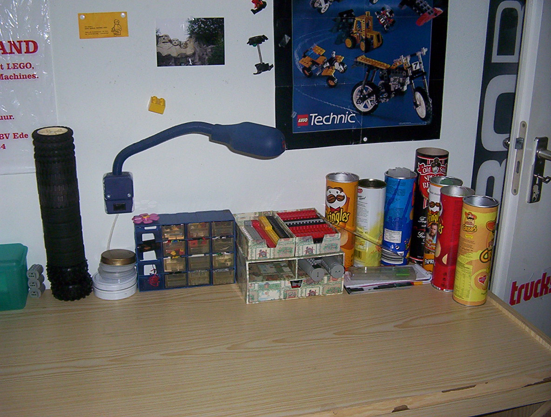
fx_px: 623
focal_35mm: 39
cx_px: 276
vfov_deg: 37.0
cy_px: 208
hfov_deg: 47.7
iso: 140
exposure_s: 1/60
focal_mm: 5.26
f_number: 3.84
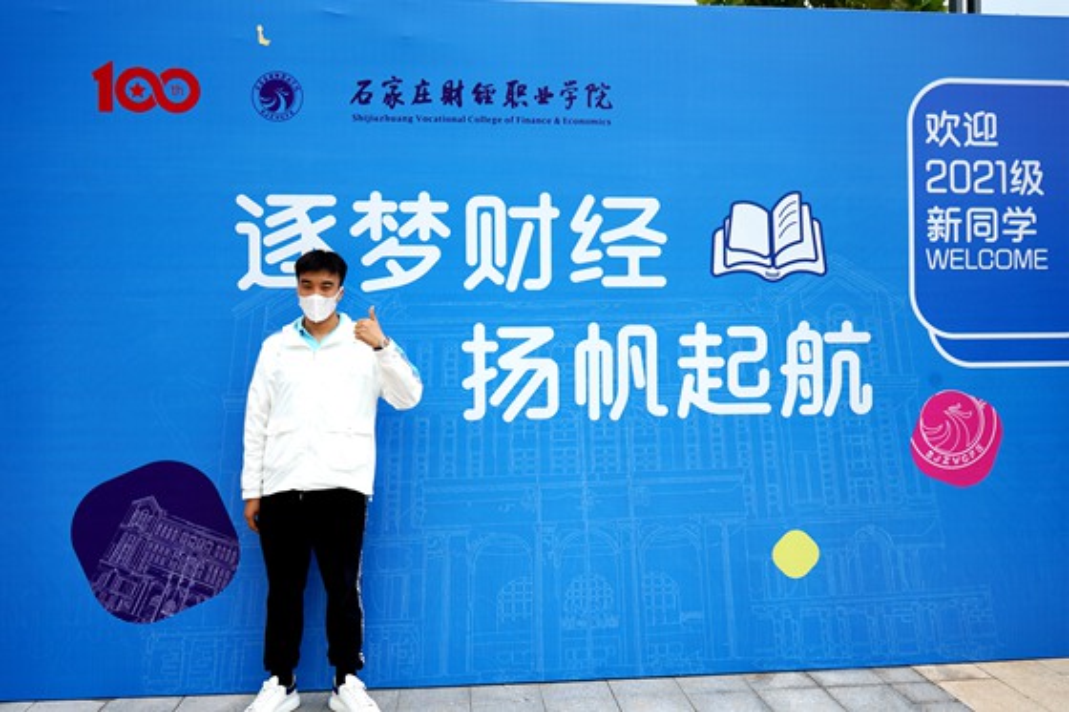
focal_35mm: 28
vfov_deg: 46.4
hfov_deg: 65.5
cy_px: 356
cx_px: 534
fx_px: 831
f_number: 6.3
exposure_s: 1/200
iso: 100
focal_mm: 28
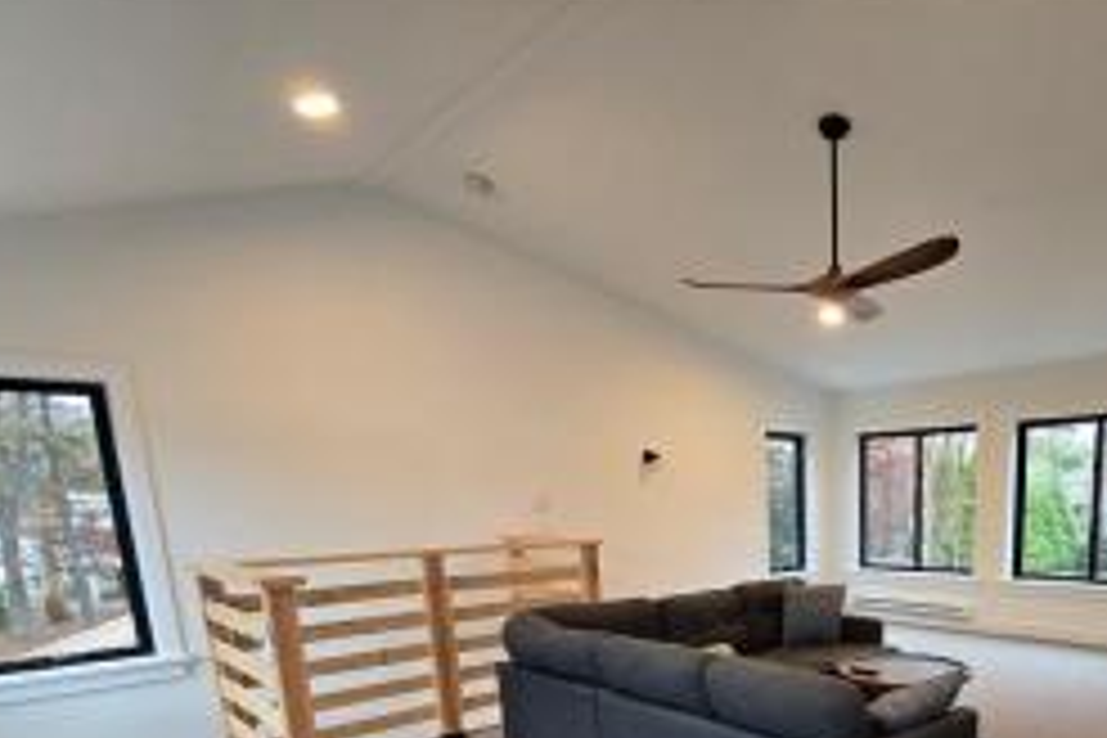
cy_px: 644
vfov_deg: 51.5
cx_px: 783
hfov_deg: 74.8
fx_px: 676
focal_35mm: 22
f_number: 2.2
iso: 250
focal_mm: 2.2
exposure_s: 1/60
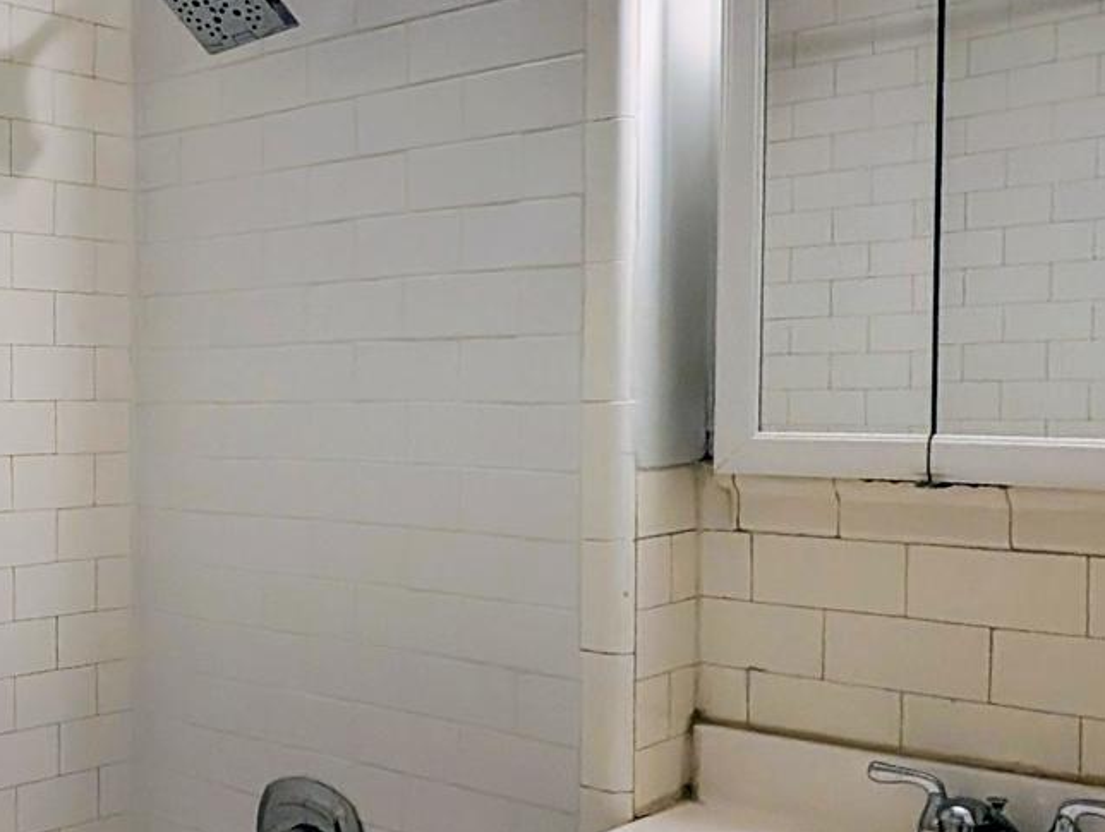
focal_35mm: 38
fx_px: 1215
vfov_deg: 37.8
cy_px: 453
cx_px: 9
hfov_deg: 42.5
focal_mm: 2.02
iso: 50
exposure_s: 1/164
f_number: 1.7
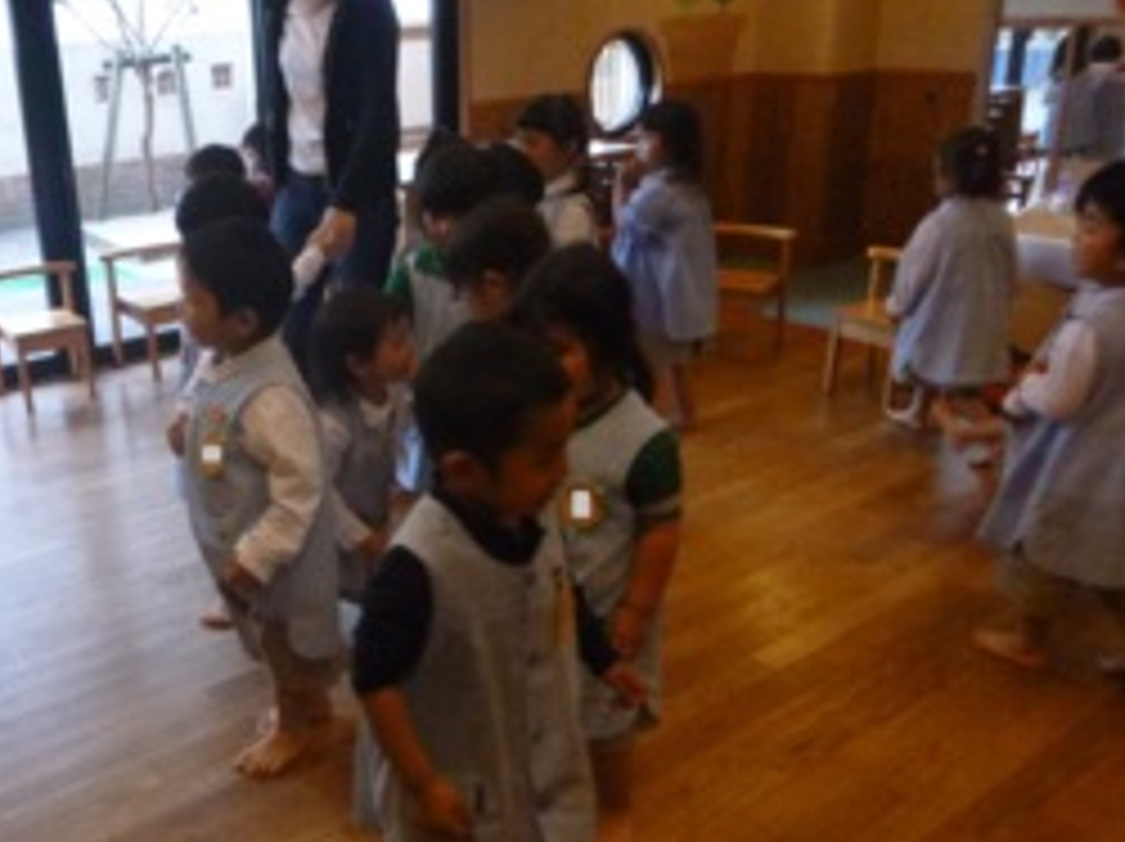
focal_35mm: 35
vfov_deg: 40.6
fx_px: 1136
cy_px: 446
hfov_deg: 51.3
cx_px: 342
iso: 800
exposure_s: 1/80
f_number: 3.9
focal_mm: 4.5
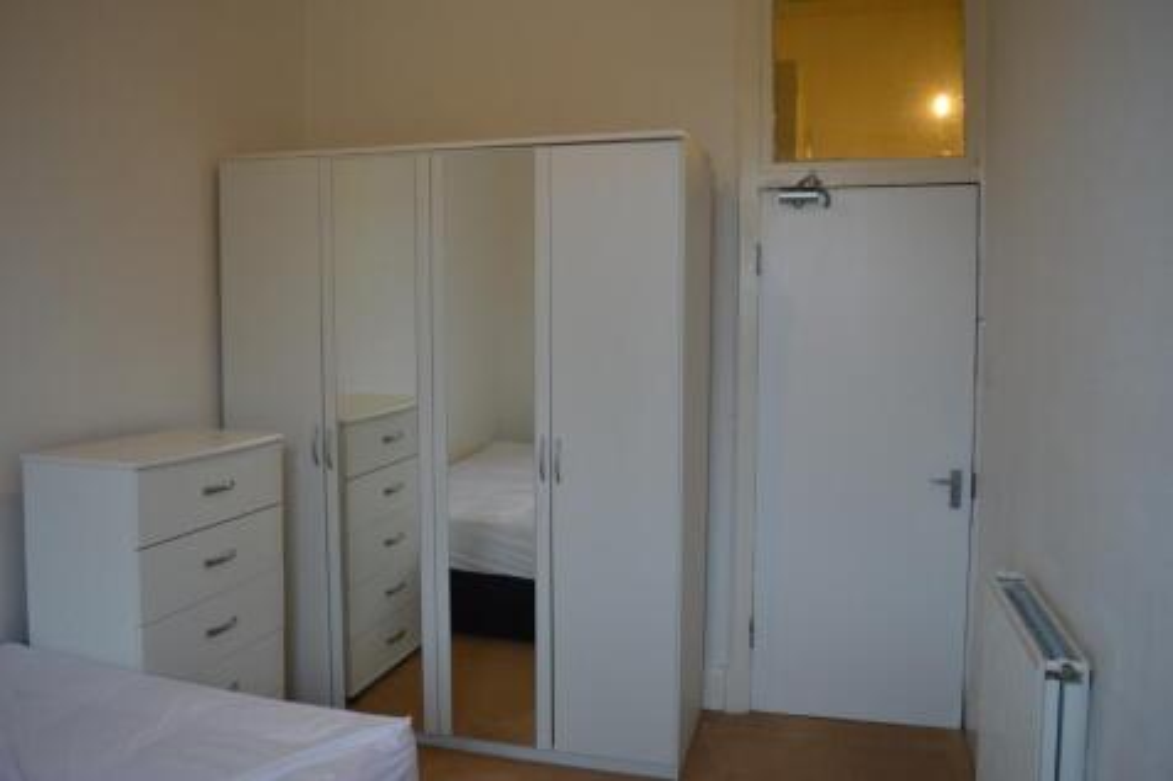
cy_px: 390
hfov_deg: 67.4
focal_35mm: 27
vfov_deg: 47.9
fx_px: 879
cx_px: 586
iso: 400
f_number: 4
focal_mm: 18
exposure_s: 1/60
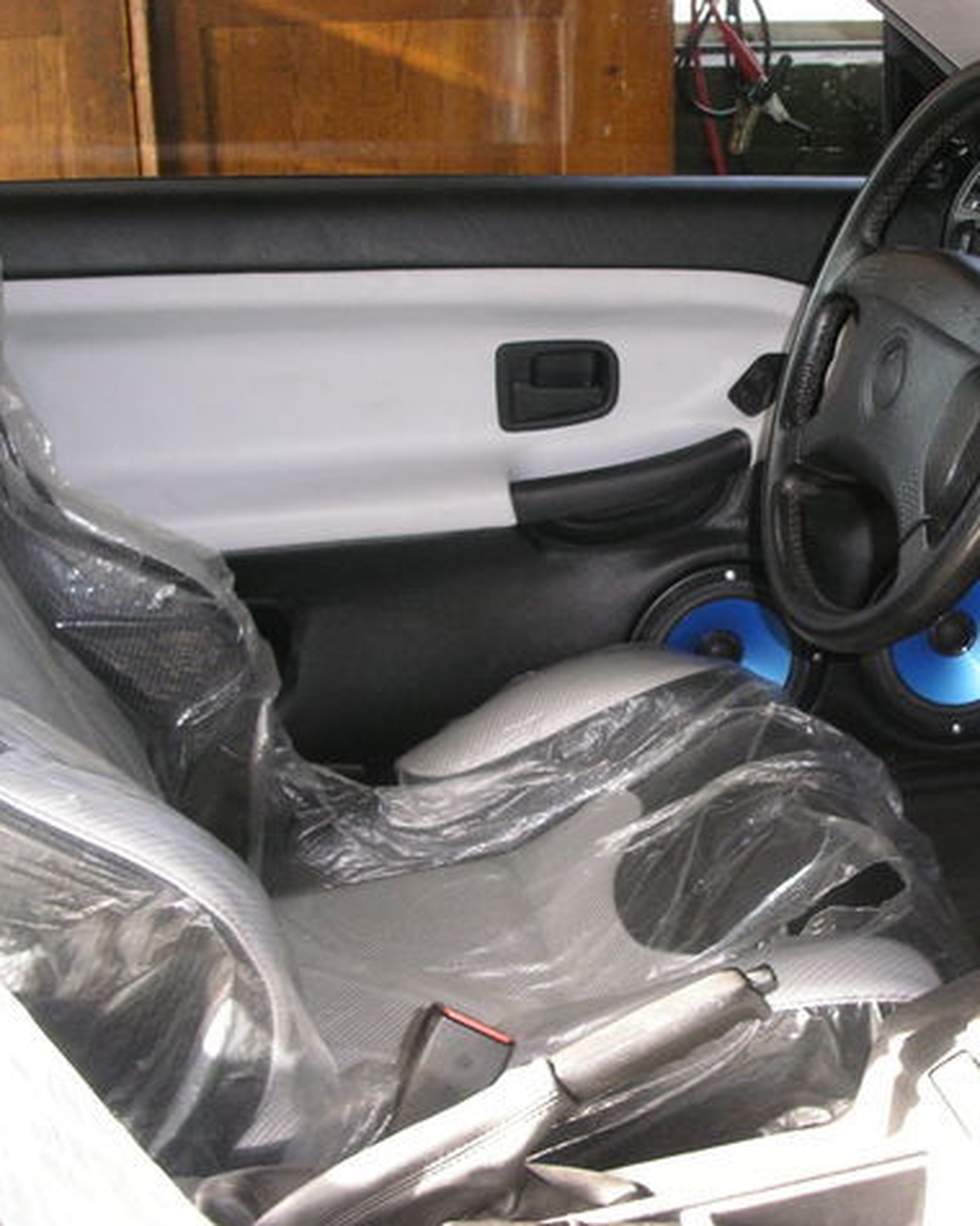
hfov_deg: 29.6
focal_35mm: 50
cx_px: 774
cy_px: 609
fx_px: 1813
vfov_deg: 37.3
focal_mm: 7.8
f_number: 2.8
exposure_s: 1/45
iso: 200
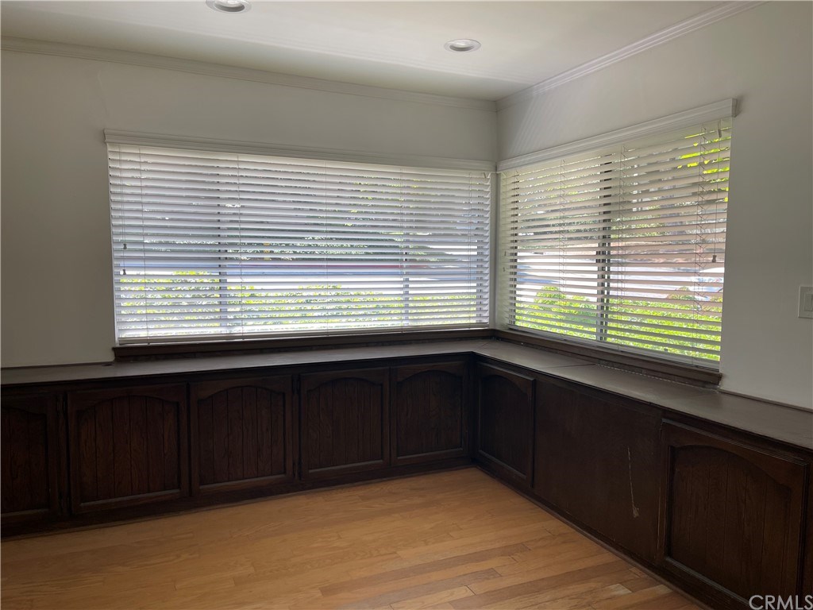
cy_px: 305
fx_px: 611
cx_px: 406
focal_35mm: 26
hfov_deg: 67.3
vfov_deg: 53.1
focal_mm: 5.1
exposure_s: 1/121
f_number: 1.6
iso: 32
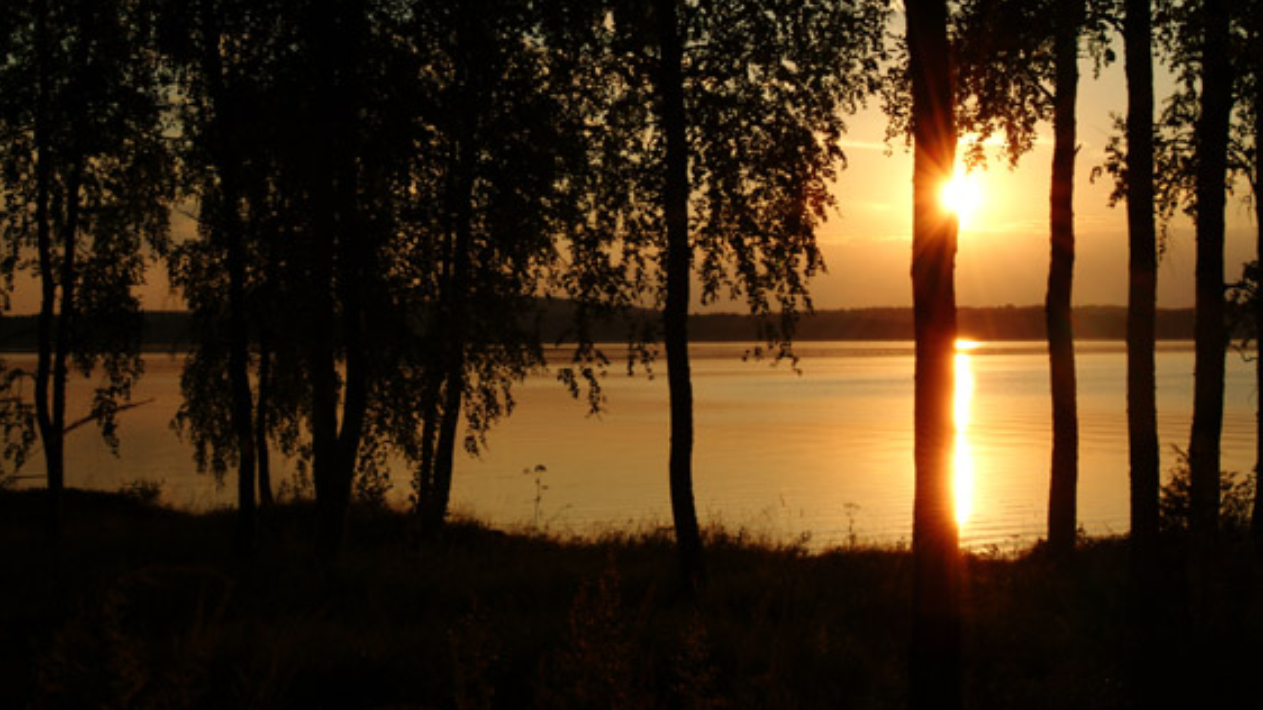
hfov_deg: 37.5
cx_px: 628
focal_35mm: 56
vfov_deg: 21.6
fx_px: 1859
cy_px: 312
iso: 100
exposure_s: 1/60
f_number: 19
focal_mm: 35
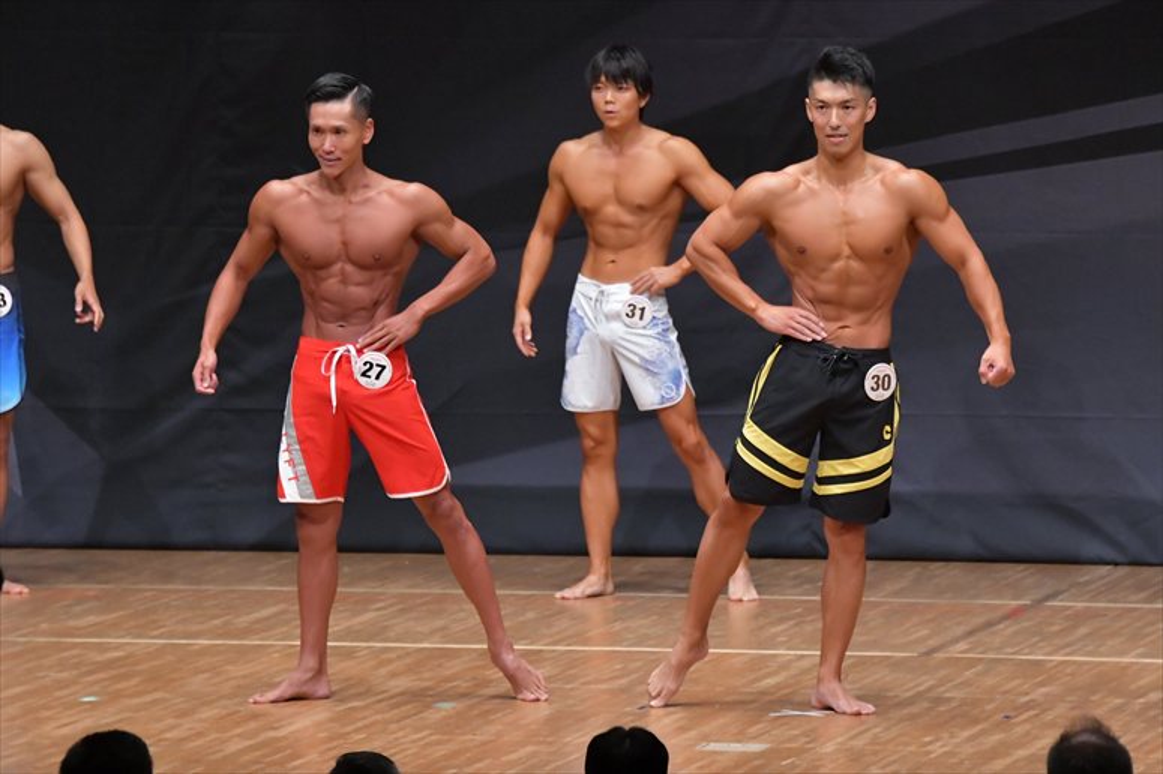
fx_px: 8718
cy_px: 387
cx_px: 582
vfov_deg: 5.1
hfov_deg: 7.6
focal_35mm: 270
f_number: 5.6
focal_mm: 180
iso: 6400
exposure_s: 1/400
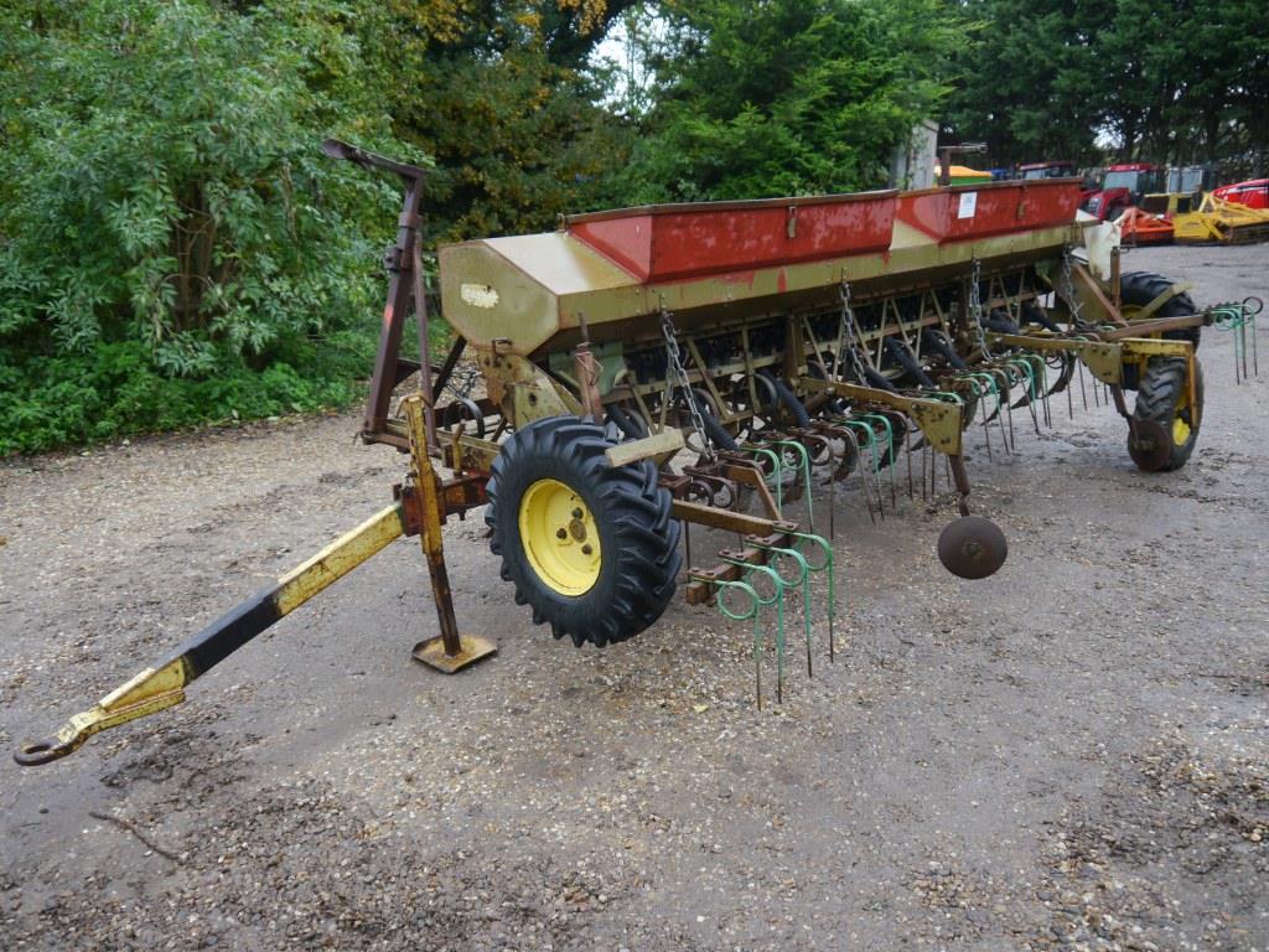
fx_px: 1026
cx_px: 634
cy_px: 476
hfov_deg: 63.4
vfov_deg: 49.7
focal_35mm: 28
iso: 250
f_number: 3.5
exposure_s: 1/60
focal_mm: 14
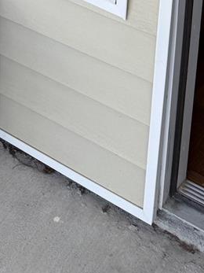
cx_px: 1
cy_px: -183
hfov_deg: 17.4
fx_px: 653
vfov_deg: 19.3
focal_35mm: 83
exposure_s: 1/683
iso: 80
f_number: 1.78
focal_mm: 6.76
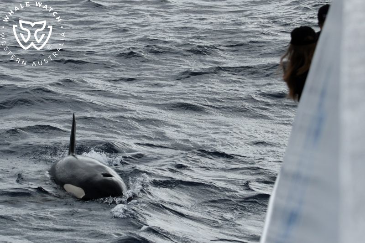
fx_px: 811
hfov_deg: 25.4
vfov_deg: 17.1
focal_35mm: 80
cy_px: 122
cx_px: 182
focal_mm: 80
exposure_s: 1/8000
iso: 720
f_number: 5.6
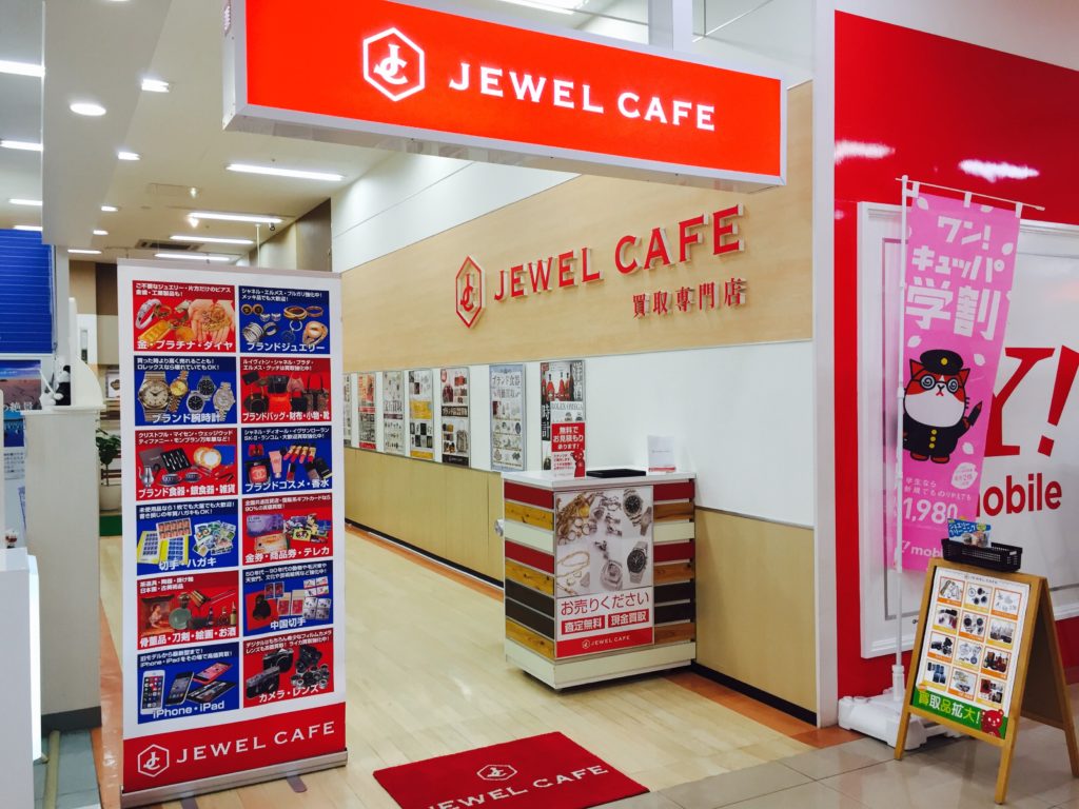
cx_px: 540
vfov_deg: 48.2
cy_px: 404
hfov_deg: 61.7
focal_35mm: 29
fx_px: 904
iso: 32
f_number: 2.2
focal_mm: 4.15
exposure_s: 1/40
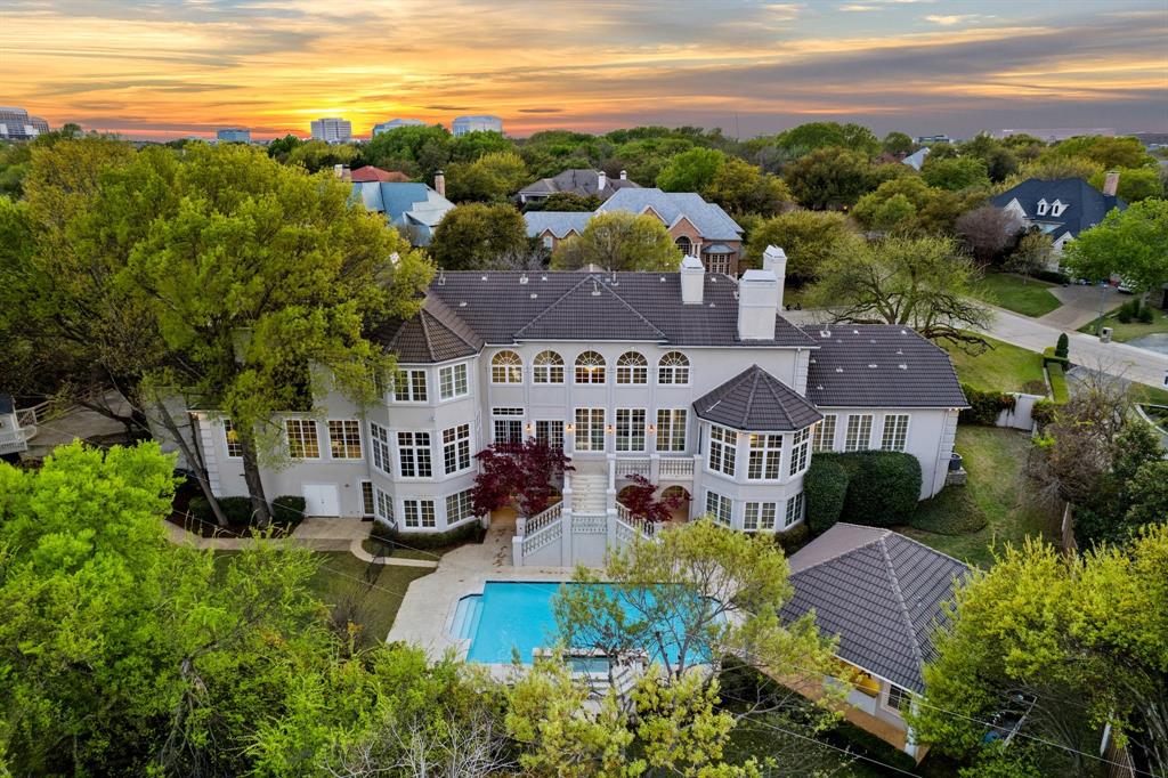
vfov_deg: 57.2
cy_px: 389
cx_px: 584
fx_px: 714
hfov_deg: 78.6
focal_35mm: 22
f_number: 2.8
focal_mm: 8.38
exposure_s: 1/50
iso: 100
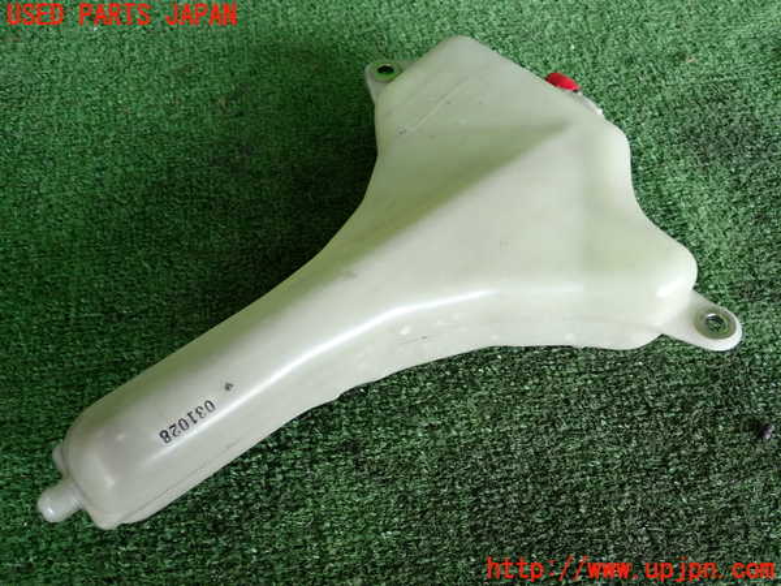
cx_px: 390
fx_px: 857
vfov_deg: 37.7
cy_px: 293
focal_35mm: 38
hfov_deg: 49.0
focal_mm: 6.83
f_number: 2.7
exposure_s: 1/125
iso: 320
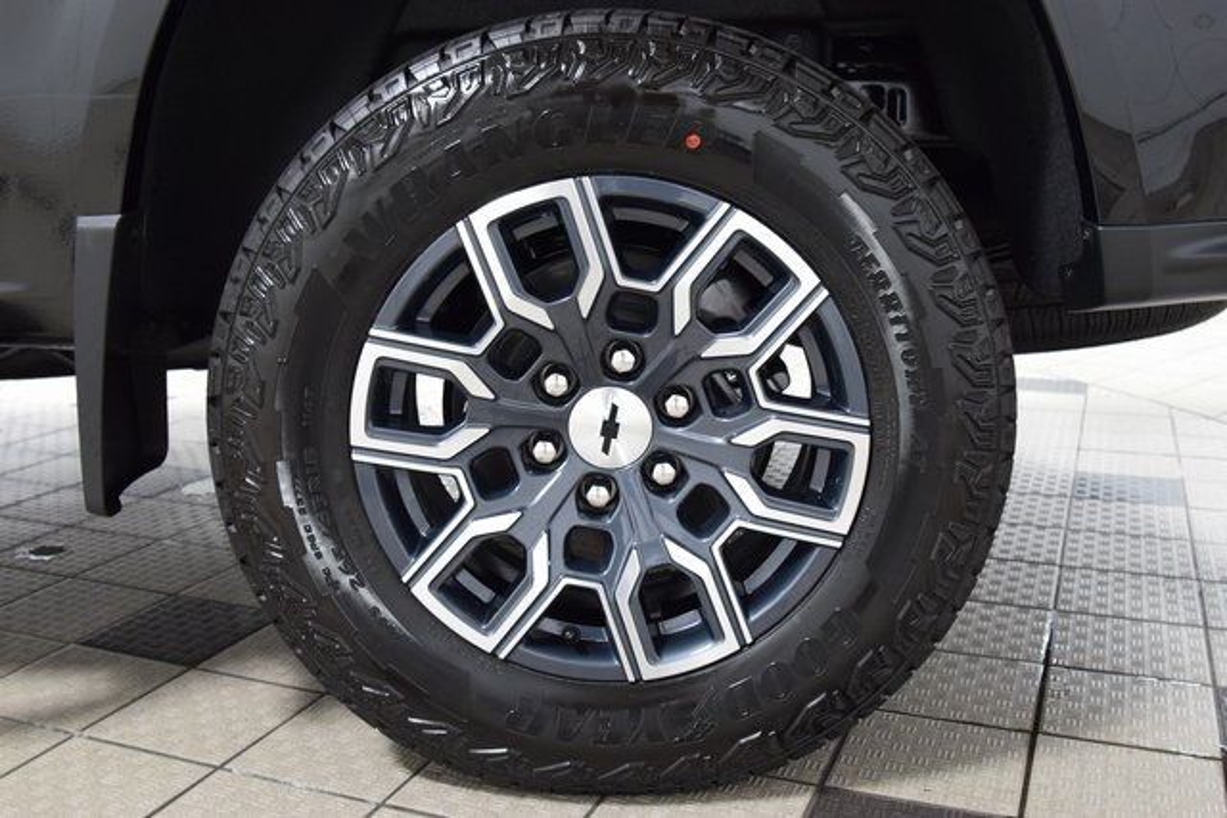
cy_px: 409
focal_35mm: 36
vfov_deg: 36.9
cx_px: 614
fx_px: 1227
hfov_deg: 53.1
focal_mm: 24
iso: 1600
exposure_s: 1/15
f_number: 6.3
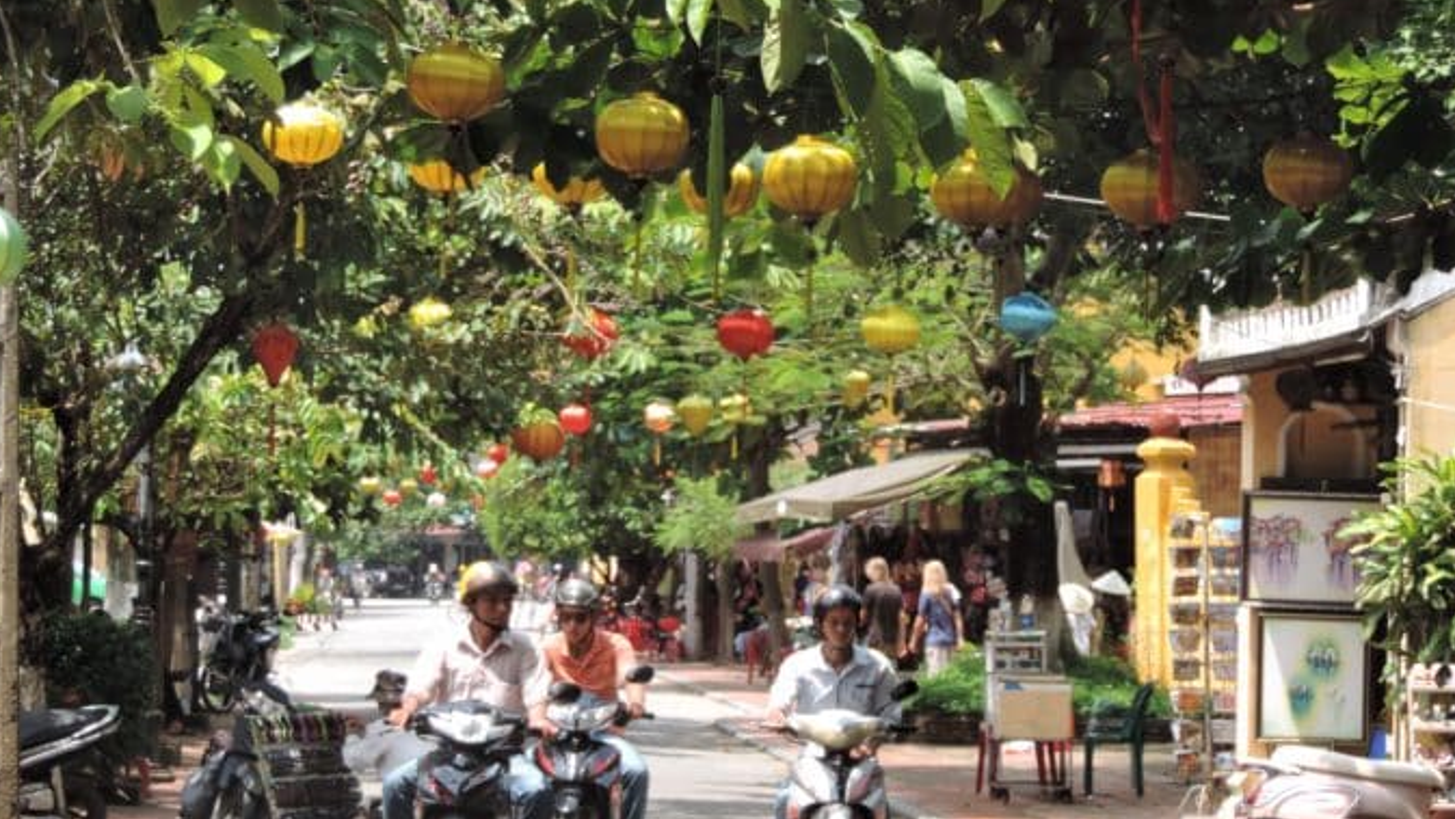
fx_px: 5248
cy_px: 469
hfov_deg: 15.8
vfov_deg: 8.9
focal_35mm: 136
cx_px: 694
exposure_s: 1/250
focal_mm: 18.7
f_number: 4.2
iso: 80
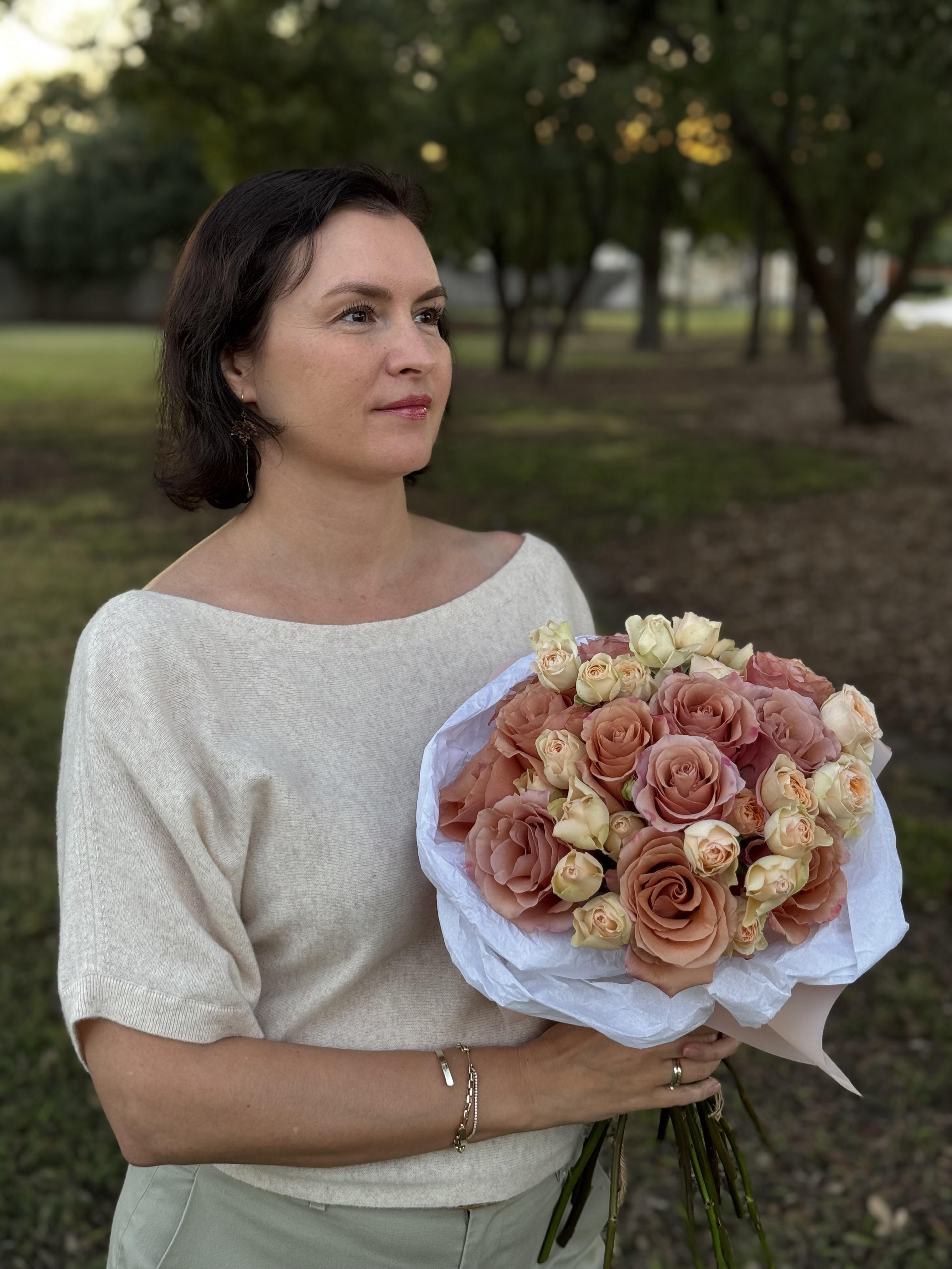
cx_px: 476
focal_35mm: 48
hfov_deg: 30.3
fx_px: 1760
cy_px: 634
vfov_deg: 39.7
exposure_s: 1/117
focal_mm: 6.76
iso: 100
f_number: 1.78
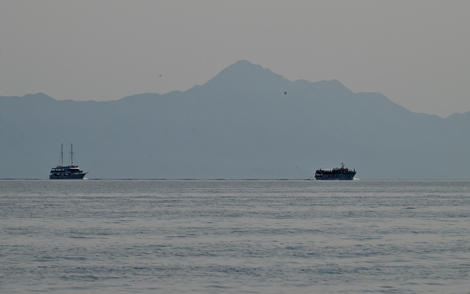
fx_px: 3933
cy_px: 148
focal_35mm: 307
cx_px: 235
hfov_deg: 6.8
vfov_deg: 4.3
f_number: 16
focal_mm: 300
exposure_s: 1/400
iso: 100
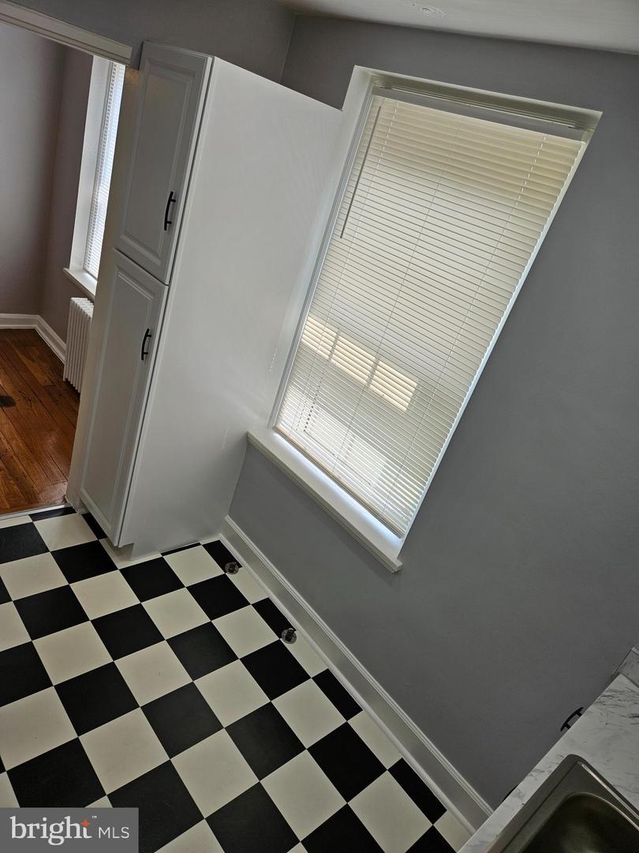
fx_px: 566
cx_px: 320
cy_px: 426
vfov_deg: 73.9
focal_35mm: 23
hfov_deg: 58.9
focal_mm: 5.4
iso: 25
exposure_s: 1/195
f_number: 1.8
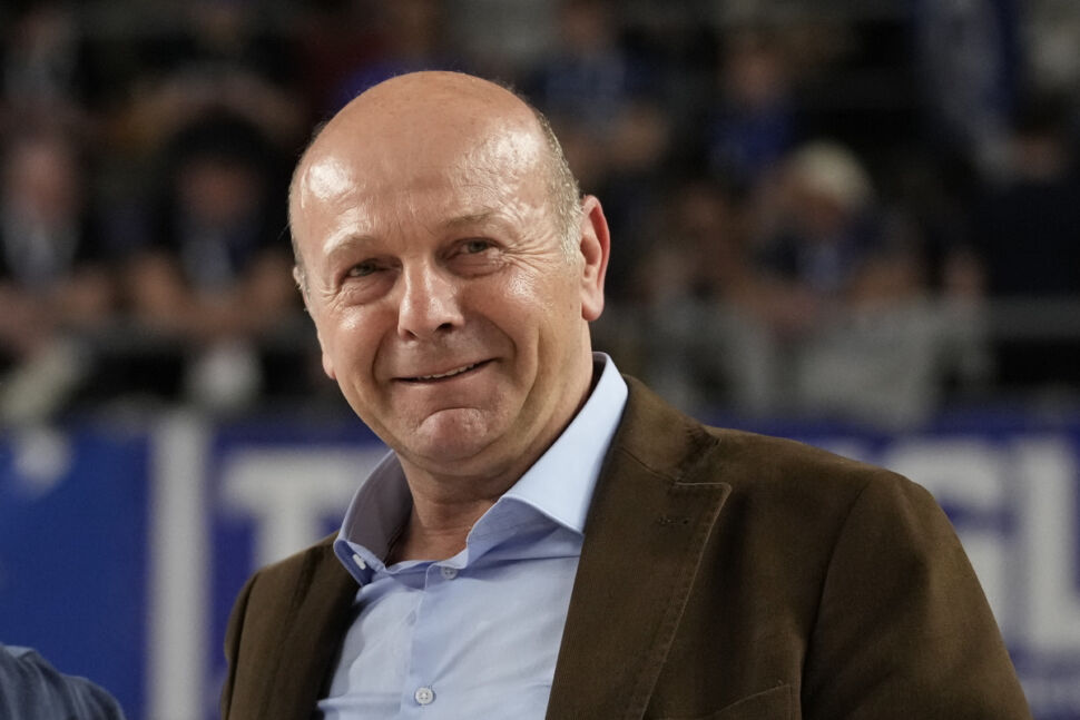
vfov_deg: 13.6
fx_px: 3030
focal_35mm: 101
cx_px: 540
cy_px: 360
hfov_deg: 20.2
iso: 4000
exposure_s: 1/1000
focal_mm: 101
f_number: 2.8
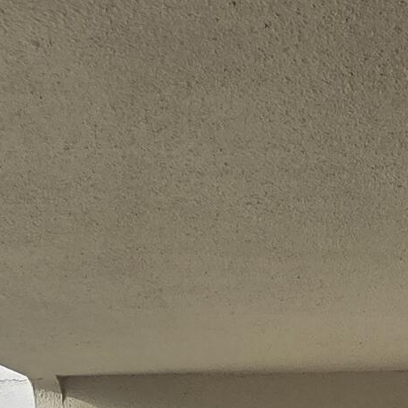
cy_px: 729
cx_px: 297
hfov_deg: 22.9
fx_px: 1000
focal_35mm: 75
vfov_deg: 18.3
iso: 50
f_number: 2.2
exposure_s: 1/296
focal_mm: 2.2
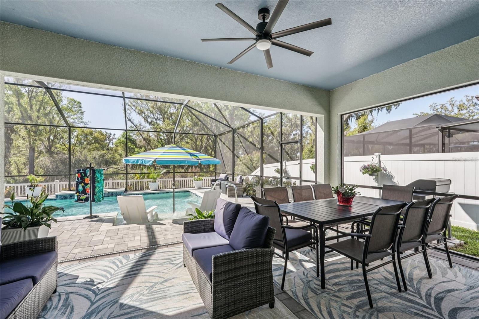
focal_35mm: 16
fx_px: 213
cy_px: 160
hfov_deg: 96.7
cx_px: 240
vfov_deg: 73.7
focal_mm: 16
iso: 400
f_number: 8
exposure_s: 1/400
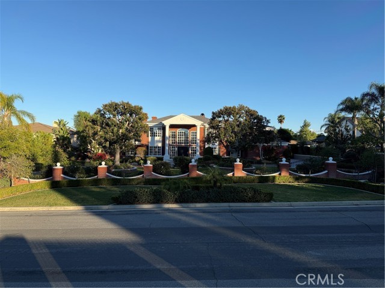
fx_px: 267
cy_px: 144
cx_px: 192
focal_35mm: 24
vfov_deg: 56.8
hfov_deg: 71.6
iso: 80
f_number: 1.78
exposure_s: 1/2445
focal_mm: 6.76
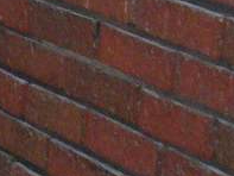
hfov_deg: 7.5
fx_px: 1623
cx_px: -390
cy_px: -220
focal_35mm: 240
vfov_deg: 6.0
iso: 300
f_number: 2.8
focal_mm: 6.1
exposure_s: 1/60
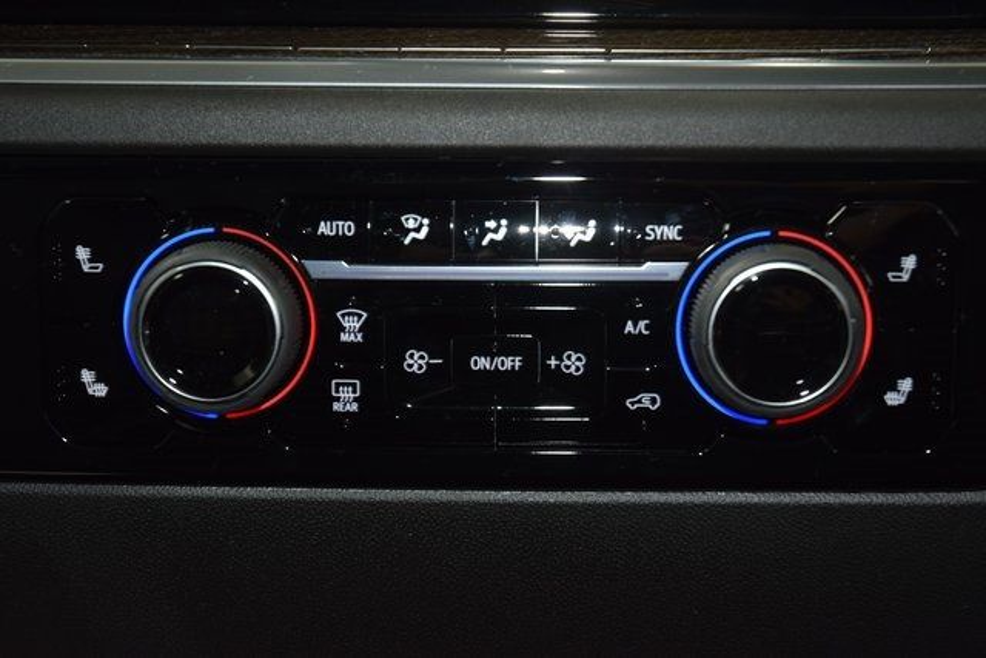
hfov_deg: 28.1
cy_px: 329
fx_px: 1972
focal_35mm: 72
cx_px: 493
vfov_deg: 18.9
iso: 800
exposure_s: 1/15
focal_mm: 48
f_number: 4.5
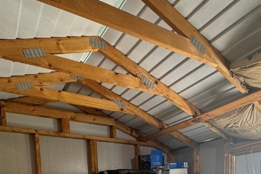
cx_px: 170
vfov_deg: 30.2
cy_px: 225
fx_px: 254
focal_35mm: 35
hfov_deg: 53.5
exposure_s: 1/60
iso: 125
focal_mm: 2.22
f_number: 2.2
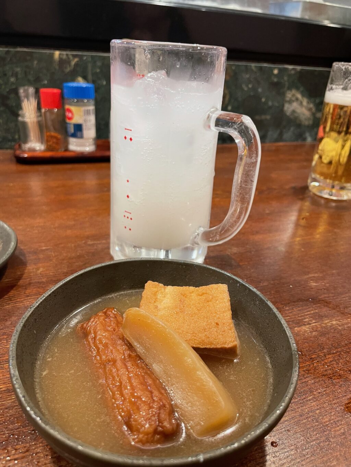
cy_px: 234
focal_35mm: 26
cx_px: 176
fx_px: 351
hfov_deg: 53.1
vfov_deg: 67.3
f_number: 1.6
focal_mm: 4.2
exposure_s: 1/50
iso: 200
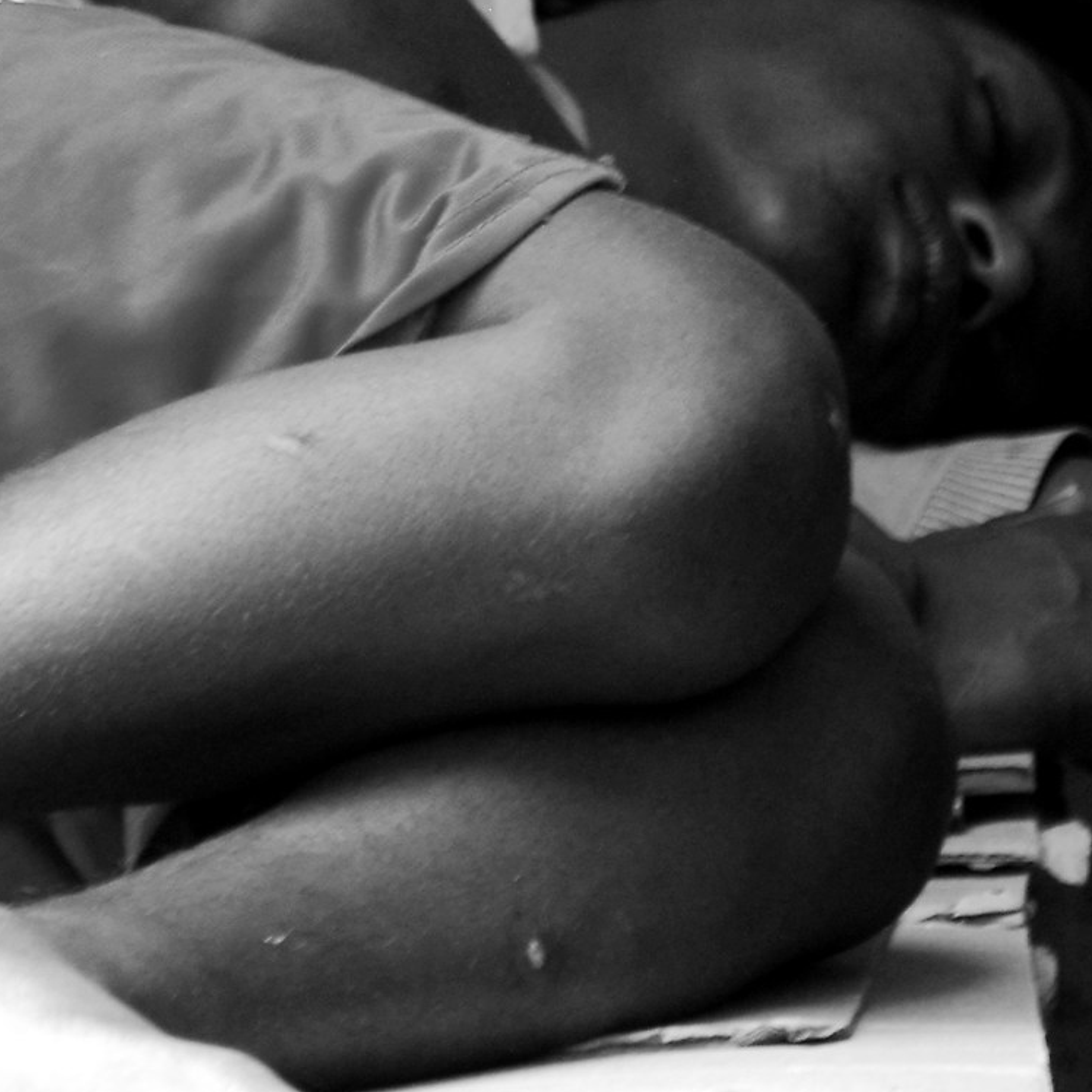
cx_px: 225
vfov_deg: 2.4
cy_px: 487
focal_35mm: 717
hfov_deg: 2.4
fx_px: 25603
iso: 400
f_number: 5.6
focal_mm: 175
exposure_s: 1/60
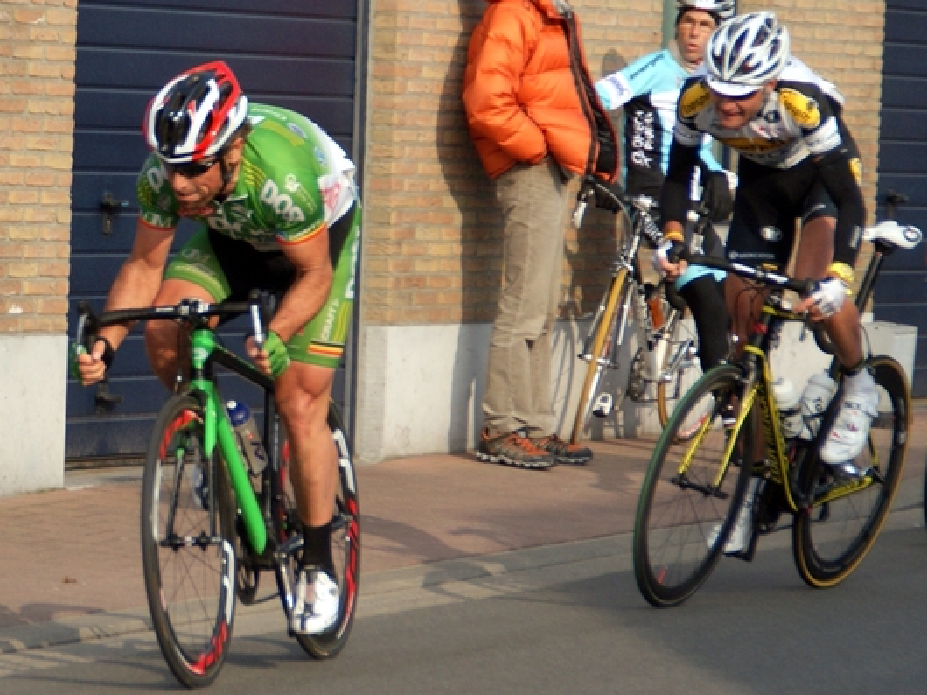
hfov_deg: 13.4
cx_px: 422
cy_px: 347
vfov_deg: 10.1
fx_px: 3935
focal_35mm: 147
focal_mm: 90
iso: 200
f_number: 5.6
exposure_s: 1/1000
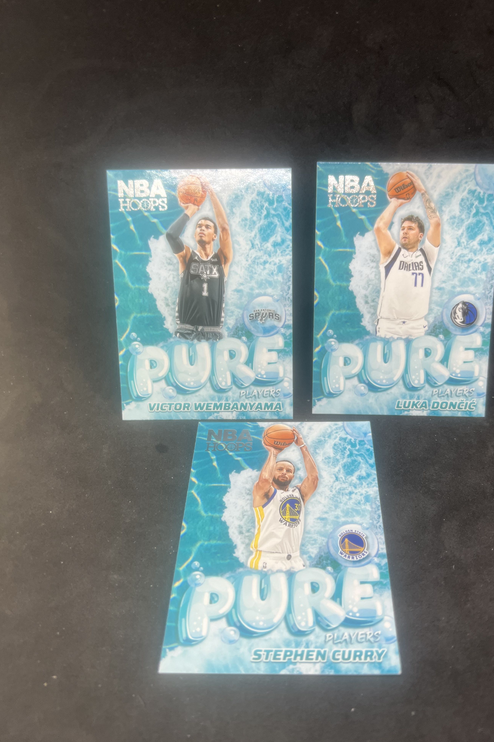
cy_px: 377
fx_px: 576
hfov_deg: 46.2
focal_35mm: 28
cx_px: 286
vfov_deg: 65.5
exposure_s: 1/100
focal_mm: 5.7
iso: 50
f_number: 1.5
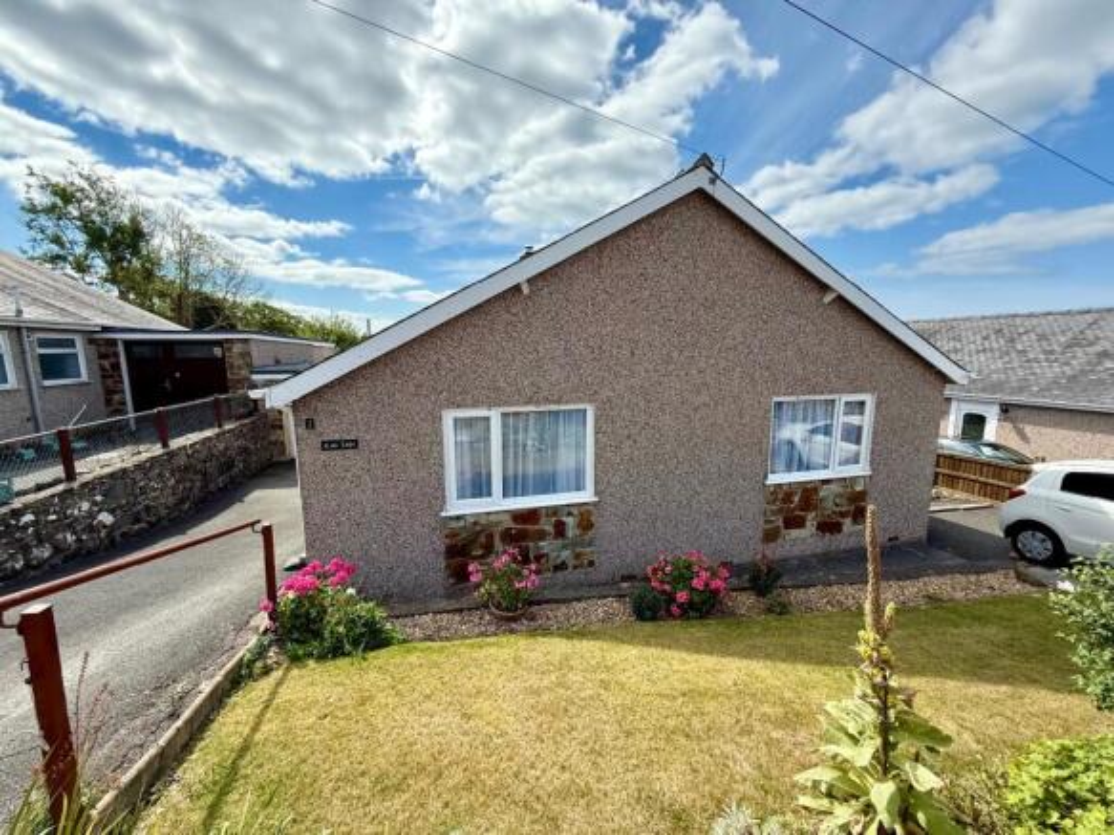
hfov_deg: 102.1
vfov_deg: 85.7
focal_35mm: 14
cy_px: 418
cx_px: 557
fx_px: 450
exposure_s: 1/1259
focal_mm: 2.22
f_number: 2.2
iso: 64
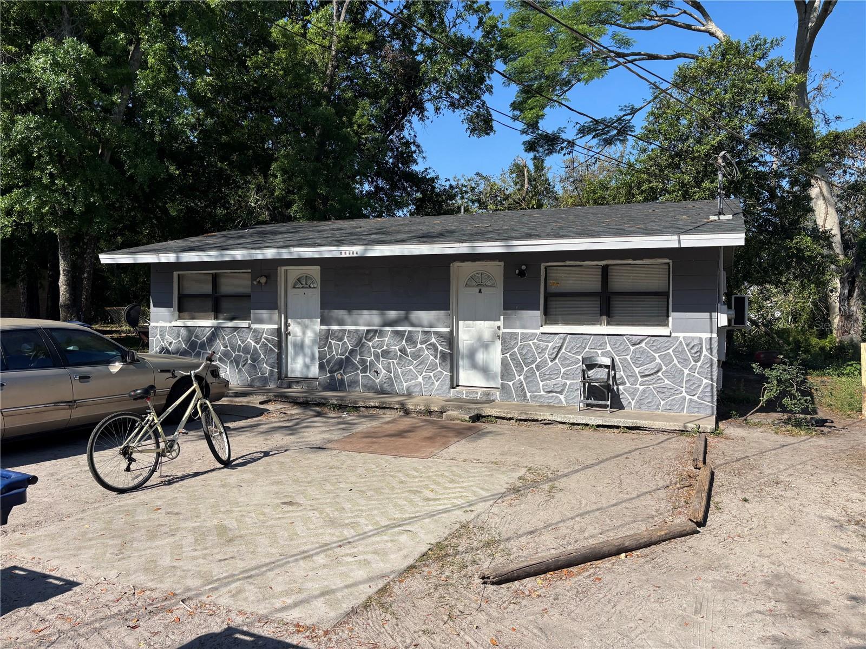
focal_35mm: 26
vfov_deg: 53.1
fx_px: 650
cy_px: 324
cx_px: 433
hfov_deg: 67.3
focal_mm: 5.96
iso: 50
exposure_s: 1/2639
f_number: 1.6
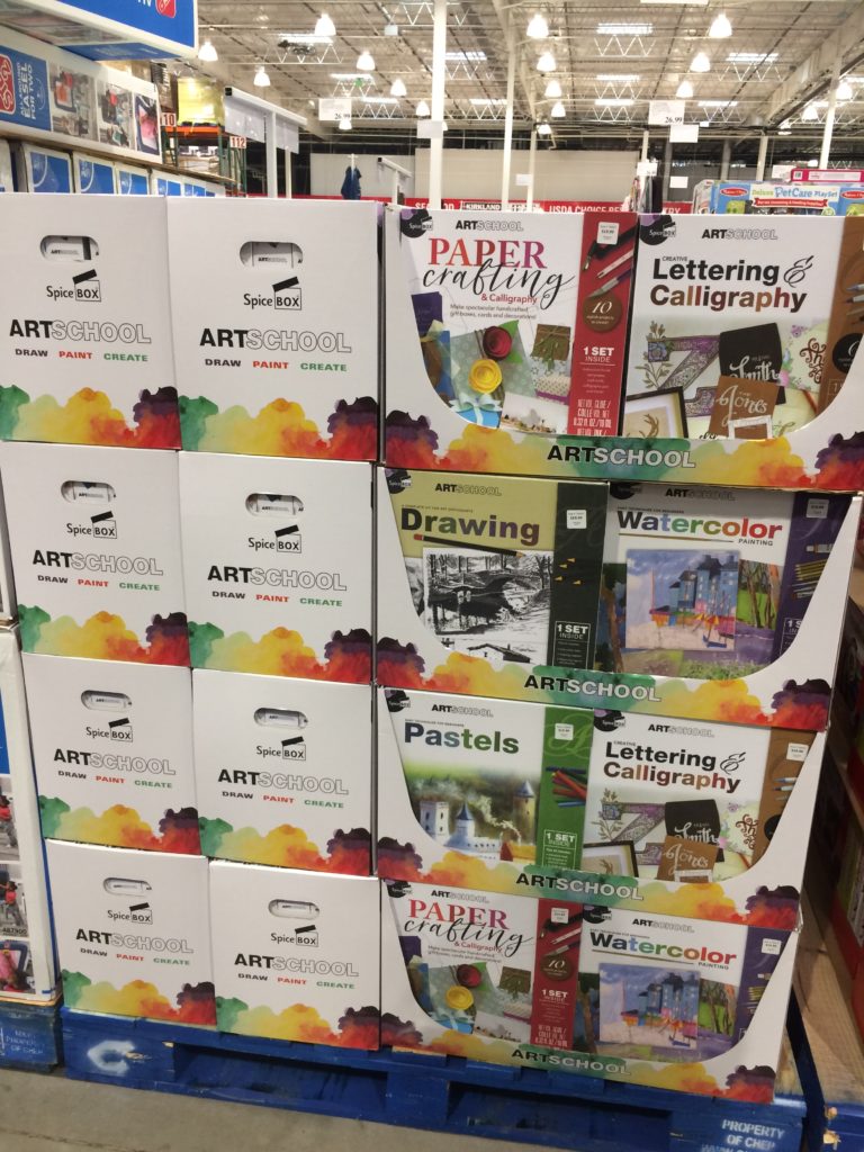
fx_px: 965
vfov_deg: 61.7
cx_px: 432
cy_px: 576
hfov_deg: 48.2
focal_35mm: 29
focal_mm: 4.15
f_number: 2.2
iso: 100
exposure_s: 1/33
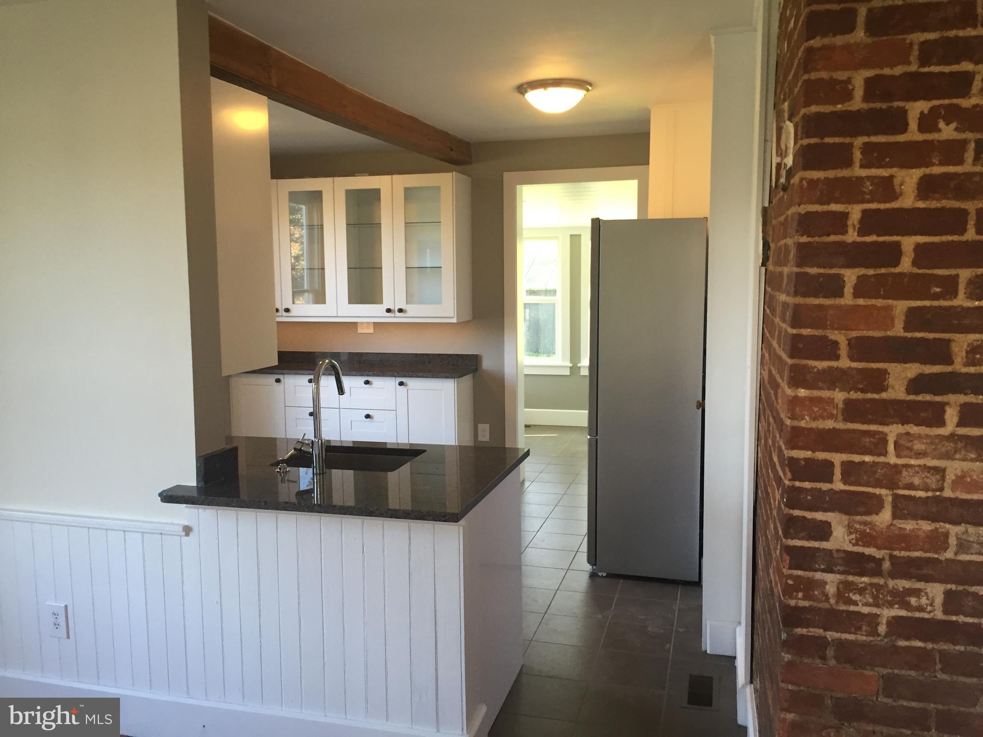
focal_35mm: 29
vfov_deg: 48.2
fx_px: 824
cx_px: 492
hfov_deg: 61.7
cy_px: 368
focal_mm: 4.15
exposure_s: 1/30
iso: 50
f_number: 2.2
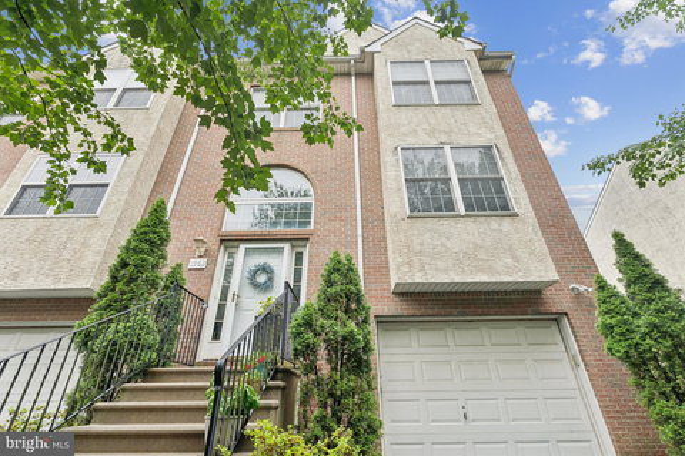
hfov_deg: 95.0
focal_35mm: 16
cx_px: 342
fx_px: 314
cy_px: 228
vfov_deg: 72.1
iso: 640
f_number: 8
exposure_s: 1/80
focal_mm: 16.5
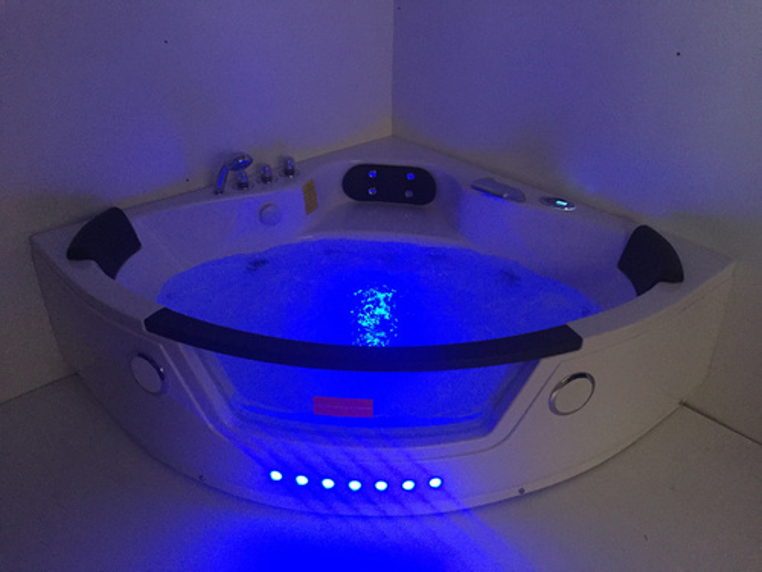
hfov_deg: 61.7
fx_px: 638
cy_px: 286
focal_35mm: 29
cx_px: 381
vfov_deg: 48.2
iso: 400
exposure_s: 1/17
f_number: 2.2
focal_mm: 4.15
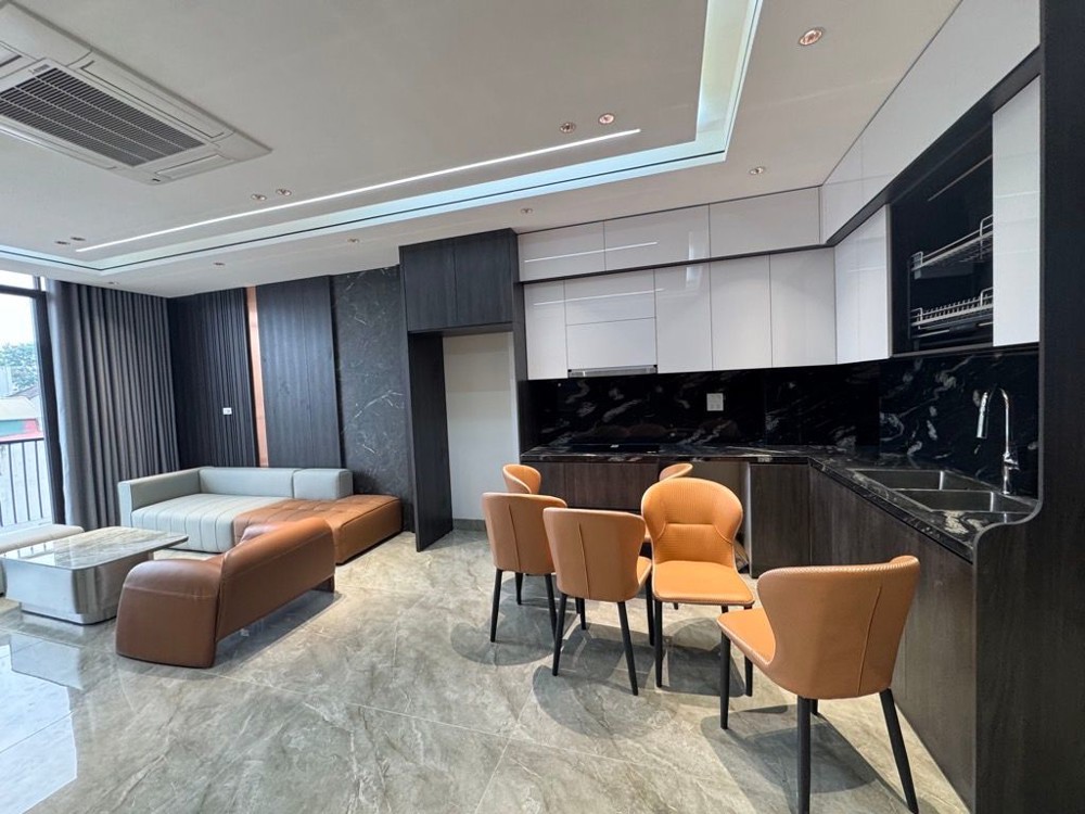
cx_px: 542
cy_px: 407
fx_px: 439
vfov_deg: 85.7
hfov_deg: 102.1
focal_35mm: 14
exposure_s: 1/50
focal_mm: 2.22
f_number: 2.2
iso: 160
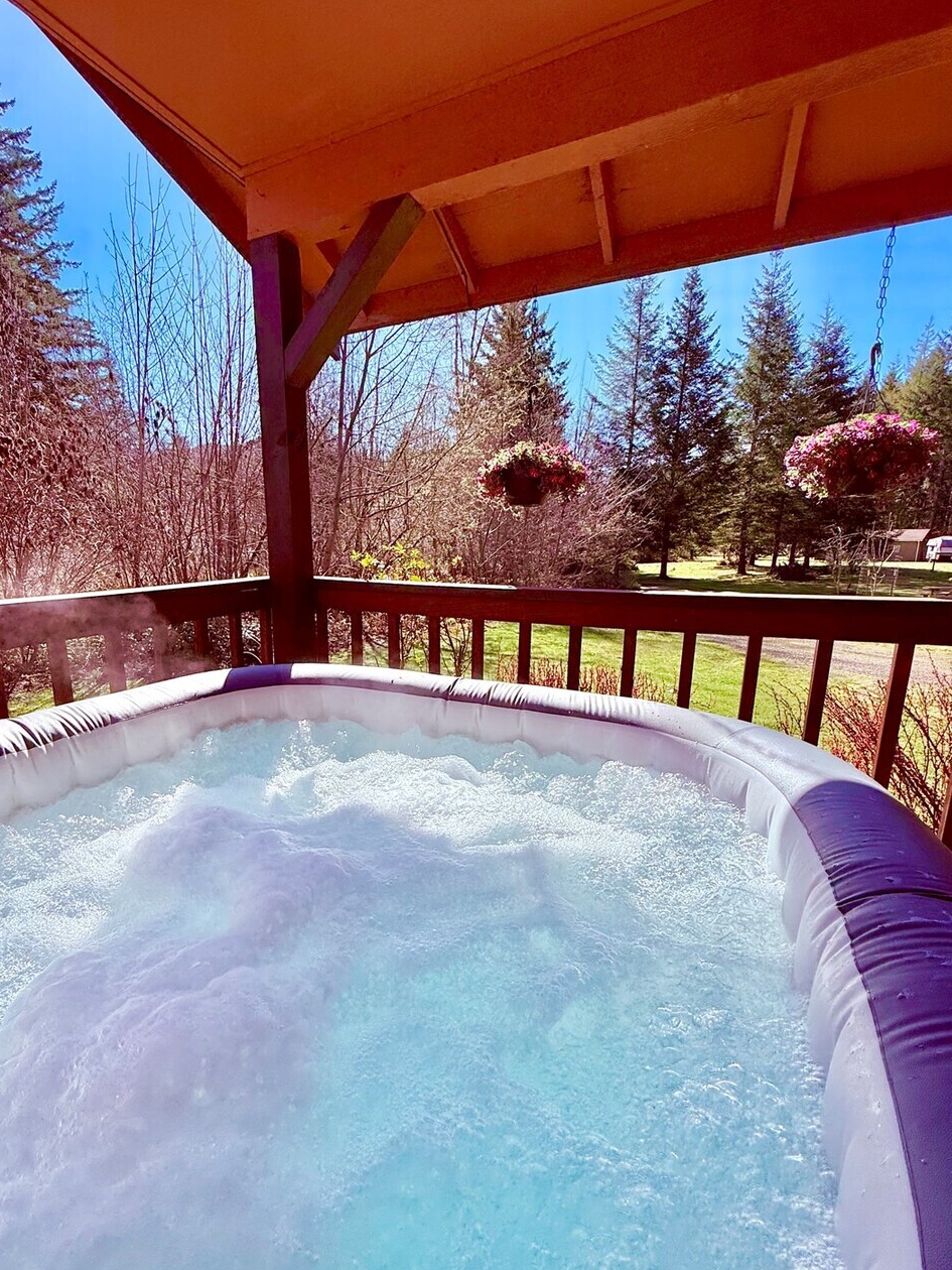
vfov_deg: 94.4
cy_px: 667
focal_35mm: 16
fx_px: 587
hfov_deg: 77.7
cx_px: 410
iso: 64
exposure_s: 1/1901
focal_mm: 2.22
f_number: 2.2
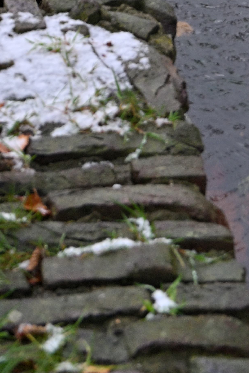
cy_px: -237
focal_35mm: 155
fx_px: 1608
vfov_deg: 12.4
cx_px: -8
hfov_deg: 8.8
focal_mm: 47
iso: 220
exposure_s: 1/80
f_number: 8
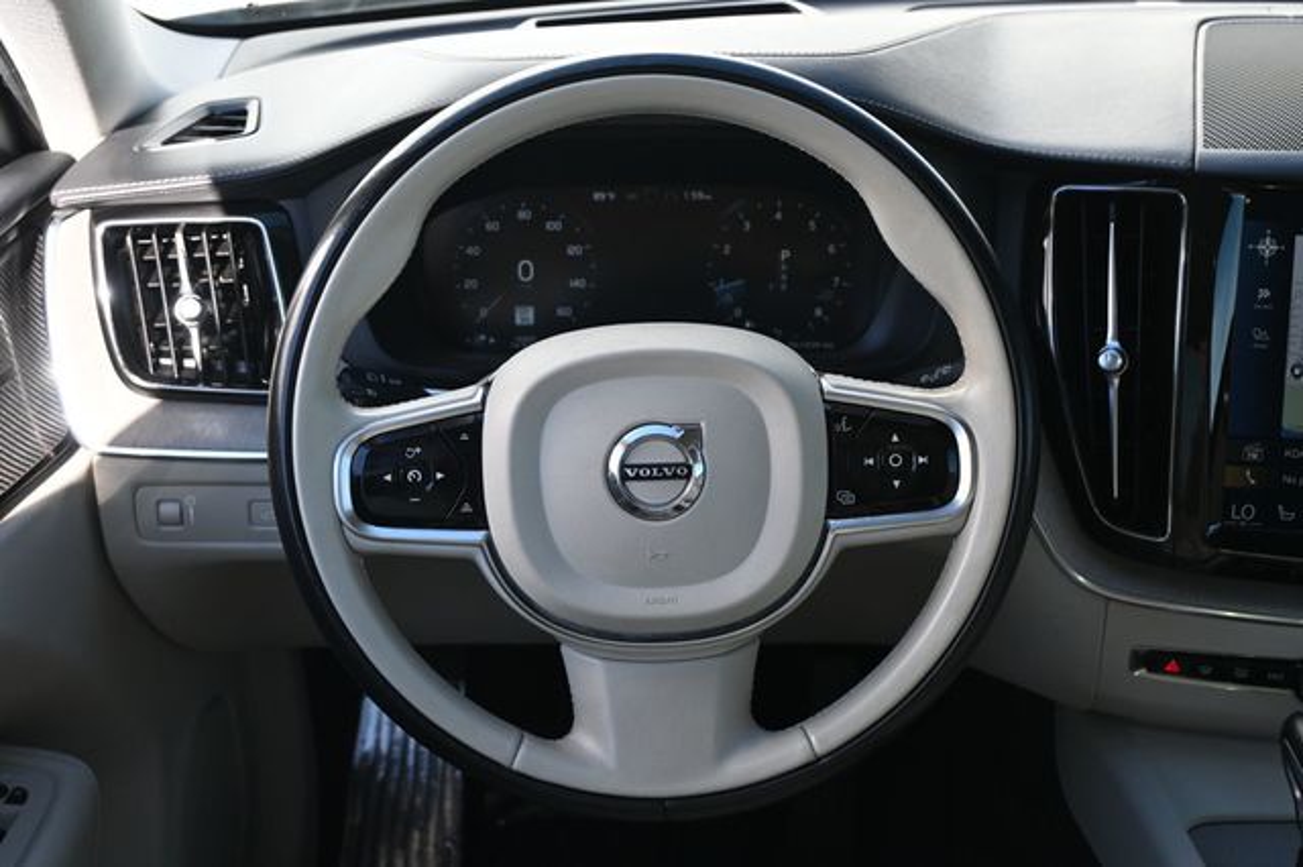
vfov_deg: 30.8
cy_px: 434
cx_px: 652
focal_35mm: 44
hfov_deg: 45.0
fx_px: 1574
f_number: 4.8
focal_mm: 29
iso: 400
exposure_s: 1/250
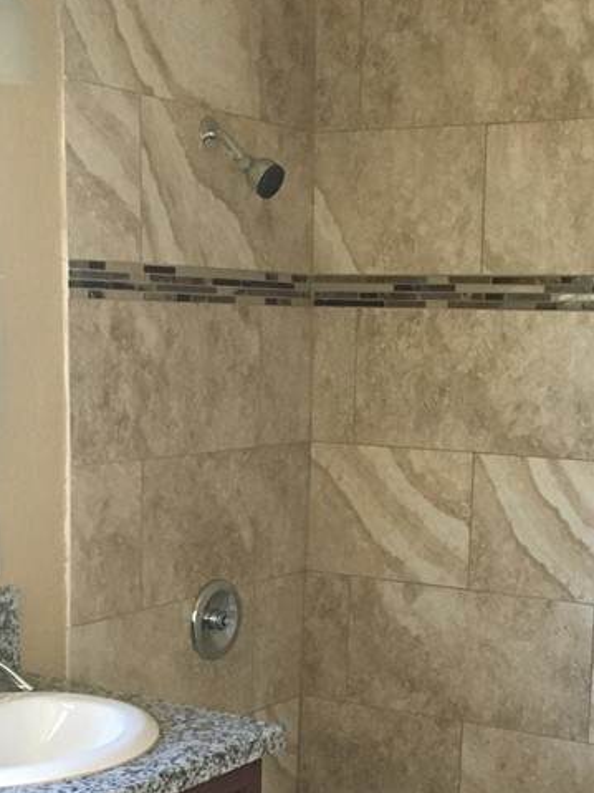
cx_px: 357
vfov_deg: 30.5
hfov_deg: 23.6
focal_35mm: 62
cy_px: 624
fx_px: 1419
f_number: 2.2
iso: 200
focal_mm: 4.15
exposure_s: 1/30
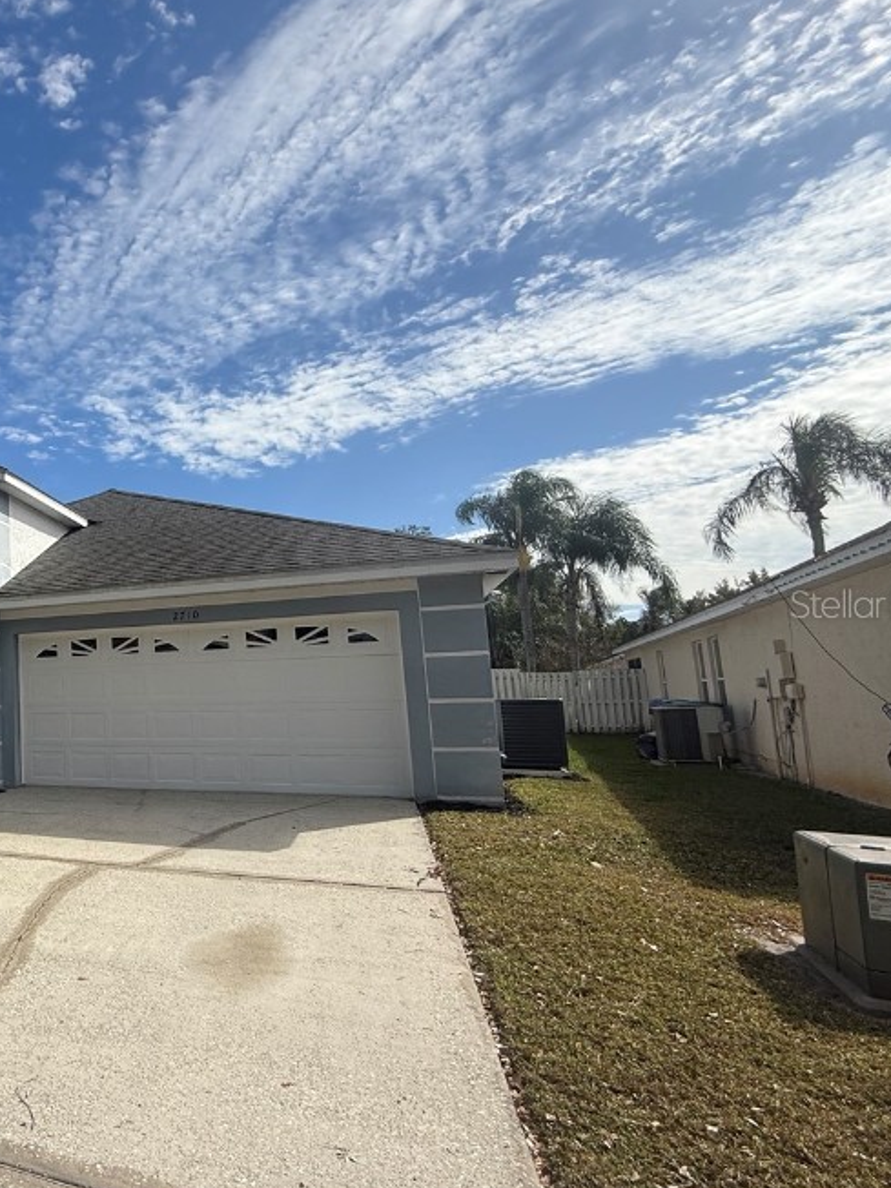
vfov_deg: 76.4
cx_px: 29
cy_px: 603
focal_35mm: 22
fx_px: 755
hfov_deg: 51.0
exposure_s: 1/2320
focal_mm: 2.22
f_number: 2.2
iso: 50
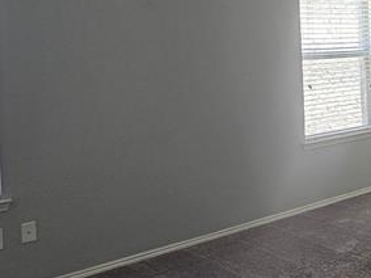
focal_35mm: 52
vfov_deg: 27.6
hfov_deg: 33.5
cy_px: 71
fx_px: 557
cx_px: 378
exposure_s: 1/120
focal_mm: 6.3
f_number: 1.7
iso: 800
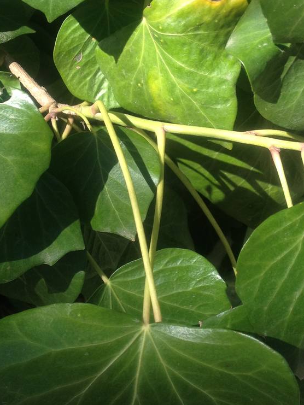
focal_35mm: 68
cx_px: 125
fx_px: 796
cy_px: 166
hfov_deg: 21.6
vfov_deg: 28.5
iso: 50
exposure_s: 1/381
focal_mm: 4.28
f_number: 2.4
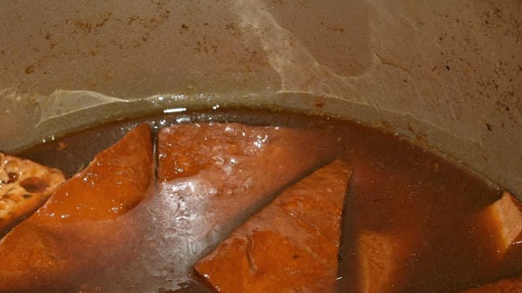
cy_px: 305
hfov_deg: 13.0
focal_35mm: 165
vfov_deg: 7.3
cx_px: 167
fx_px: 2284
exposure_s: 1/60
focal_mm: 78
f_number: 8
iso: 100
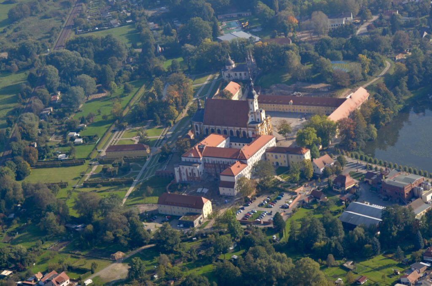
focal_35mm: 105
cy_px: 143
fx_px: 1257
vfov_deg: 13.0
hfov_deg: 19.5
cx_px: 216
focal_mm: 70
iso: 200
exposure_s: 1/500
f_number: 5.6
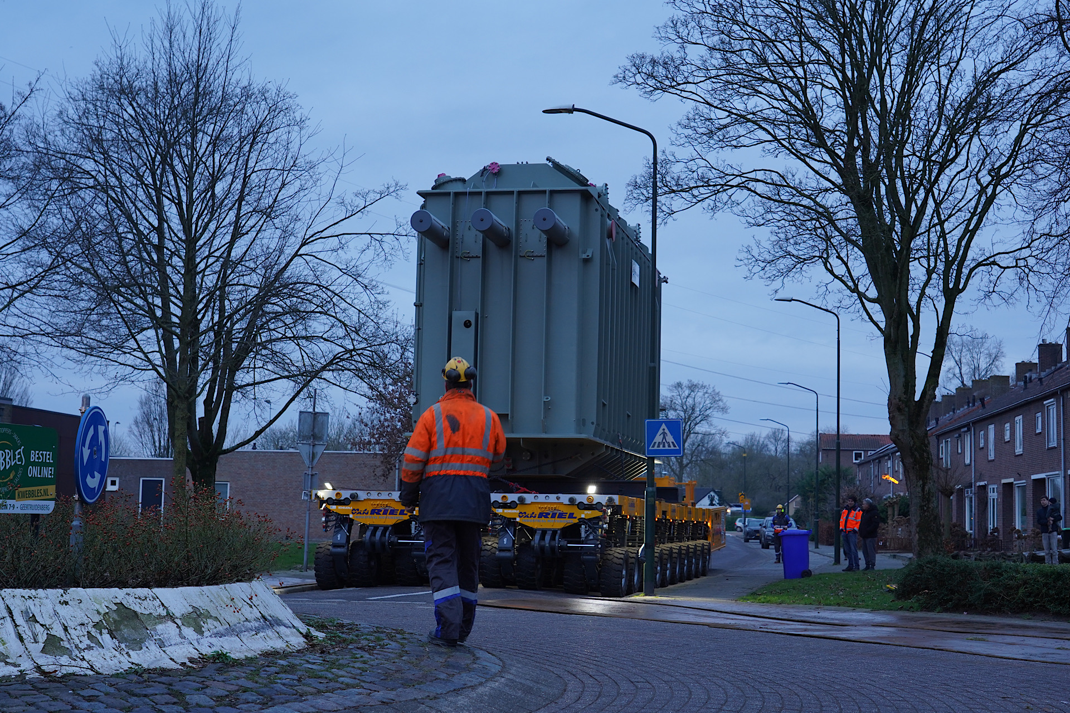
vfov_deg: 26.0
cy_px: 356
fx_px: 1545
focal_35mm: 52
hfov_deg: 38.2
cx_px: 535
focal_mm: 52
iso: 640
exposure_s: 1/25
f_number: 6.3
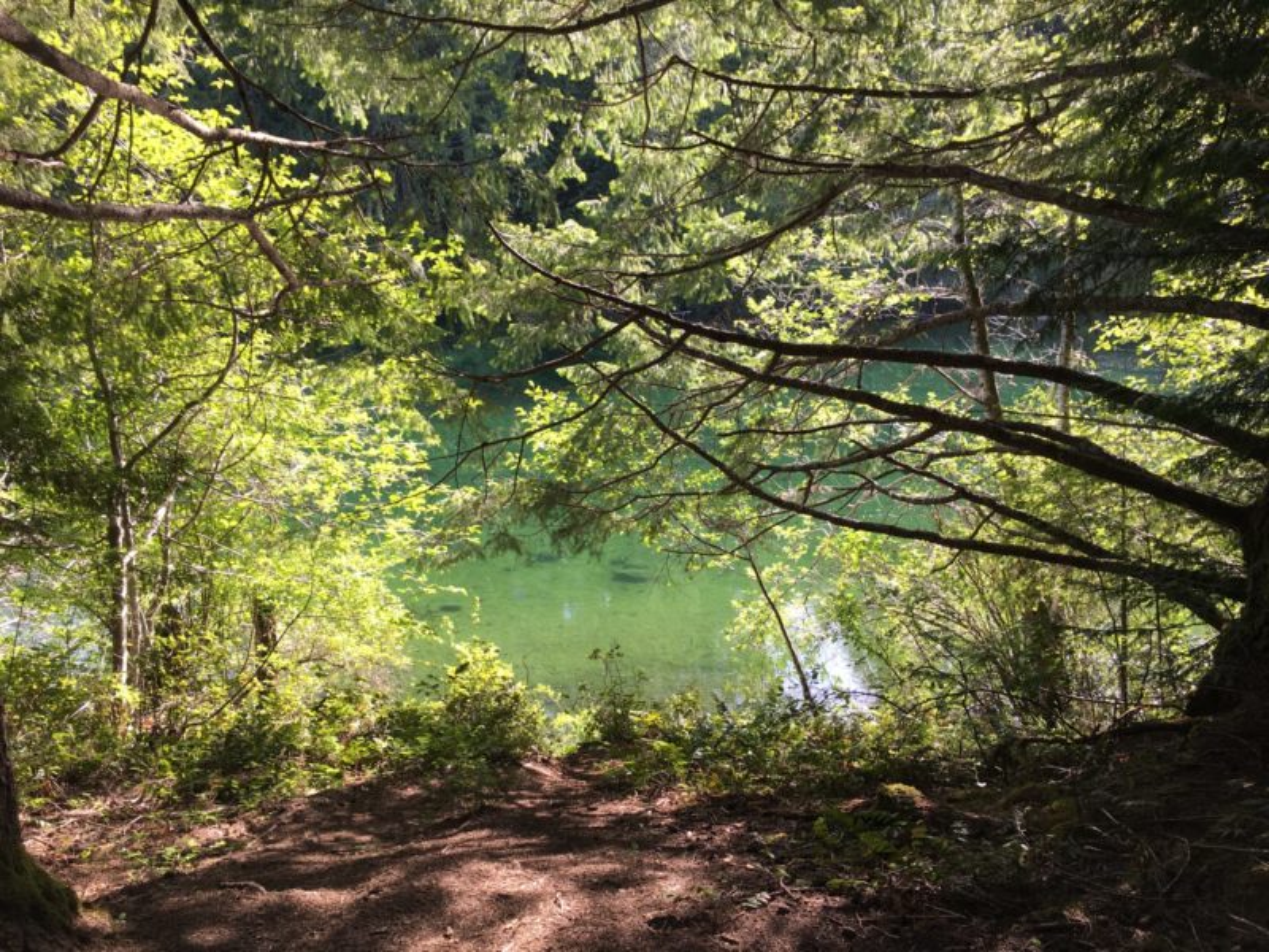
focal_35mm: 29
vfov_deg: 48.2
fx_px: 1063
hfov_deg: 61.7
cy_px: 476
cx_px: 634
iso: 25
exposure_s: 1/127
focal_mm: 4.15
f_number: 2.2
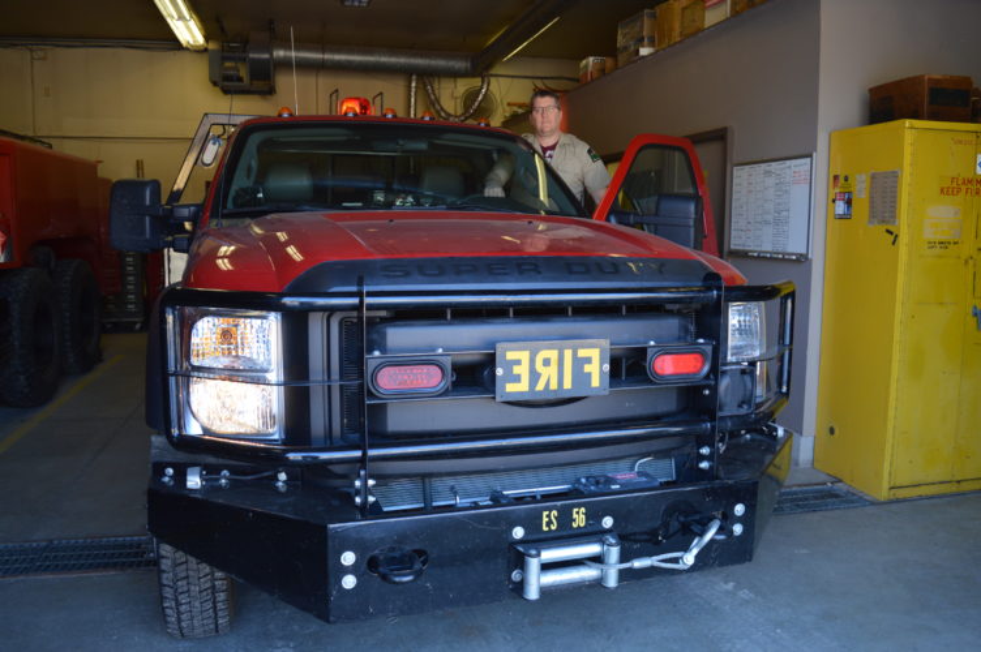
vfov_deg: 47.8
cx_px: 490
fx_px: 735
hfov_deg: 67.4
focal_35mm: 27
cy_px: 326
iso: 400
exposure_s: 1/80
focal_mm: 18
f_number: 4.5
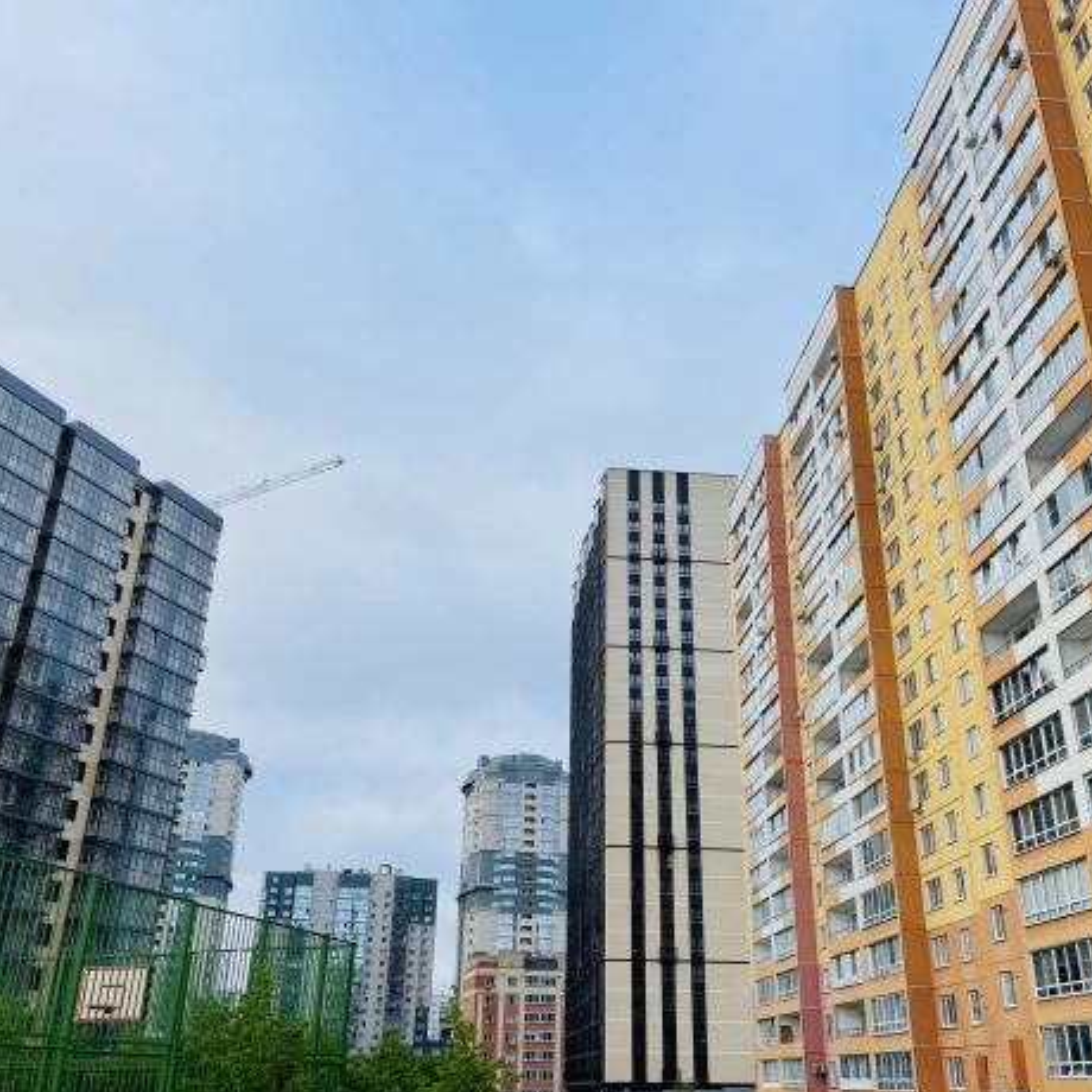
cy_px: 553
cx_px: 608
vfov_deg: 54.0
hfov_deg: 53.9
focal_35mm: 30
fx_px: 1071
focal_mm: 5.1
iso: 32
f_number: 1.6
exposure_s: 1/1309
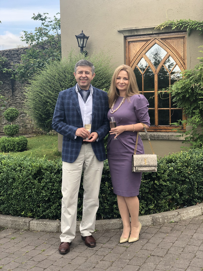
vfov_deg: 36.8
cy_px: 136
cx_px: 102
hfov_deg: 28.0
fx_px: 407
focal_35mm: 52
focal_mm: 6
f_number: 2.4
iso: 16
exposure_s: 1/173
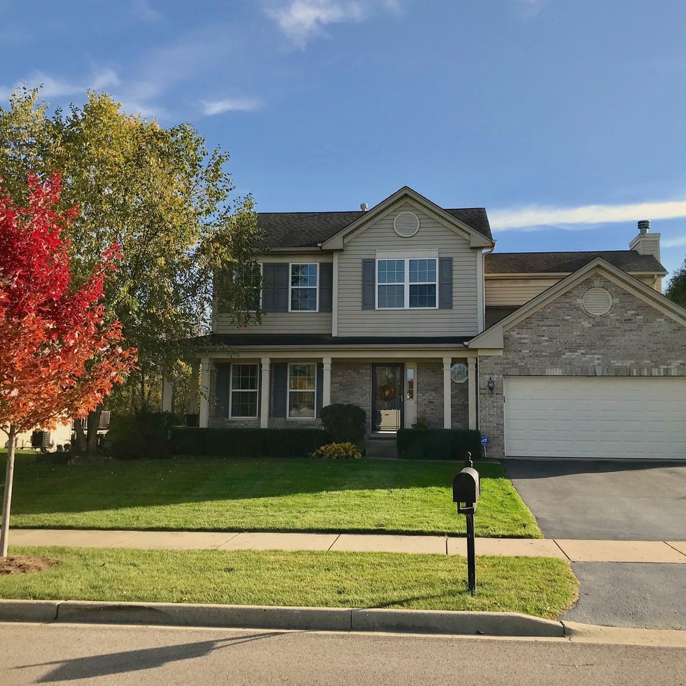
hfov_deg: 48.4
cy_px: 338
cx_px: 372
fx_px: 762
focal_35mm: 34
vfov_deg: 48.4
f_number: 1.8
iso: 20
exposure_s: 1/1808
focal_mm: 3.99
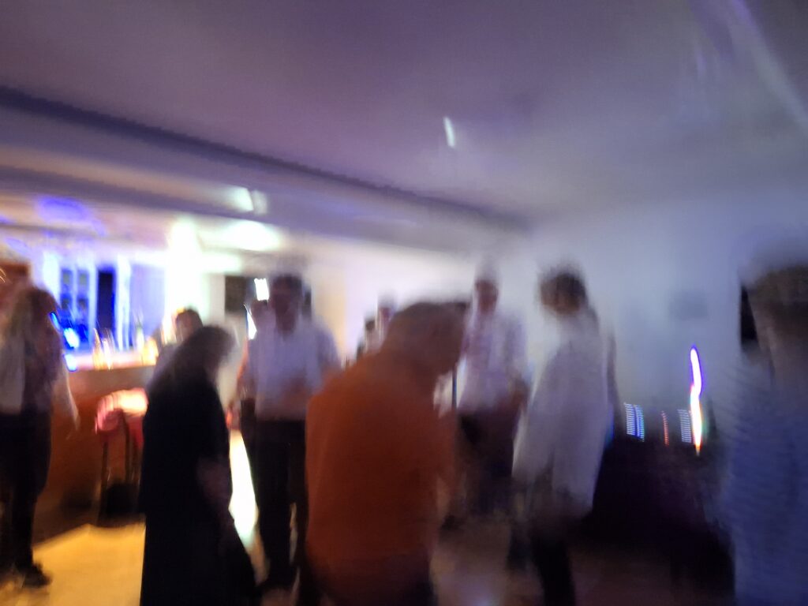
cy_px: 303
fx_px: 537
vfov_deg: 58.9
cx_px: 404
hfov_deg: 73.9
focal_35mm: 23
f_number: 1.8
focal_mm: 5.54
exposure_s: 1/10
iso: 1250
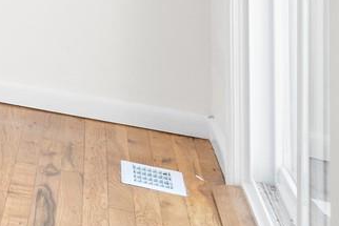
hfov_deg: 10.8
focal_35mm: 89
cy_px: -187
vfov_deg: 13.7
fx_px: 838
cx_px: -731
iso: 400
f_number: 10
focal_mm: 14
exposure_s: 1/6
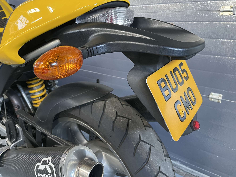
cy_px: 88
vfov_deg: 53.1
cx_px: 118
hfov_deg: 67.3
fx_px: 177
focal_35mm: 26
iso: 500
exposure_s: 1/46
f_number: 1.6
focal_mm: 4.2
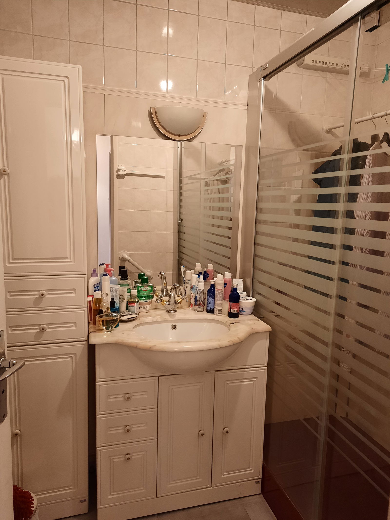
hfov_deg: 54.9
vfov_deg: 69.4
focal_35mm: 25
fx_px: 376
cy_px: 260
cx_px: 195
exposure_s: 1/50
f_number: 2
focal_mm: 4.6
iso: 320
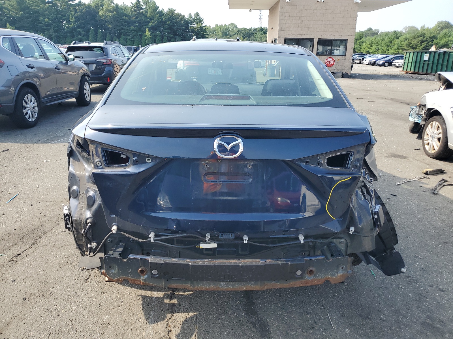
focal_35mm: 26
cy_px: 170
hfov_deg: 67.3
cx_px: 226
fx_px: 340
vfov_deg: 53.1
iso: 50
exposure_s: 1/1111
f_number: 1.5
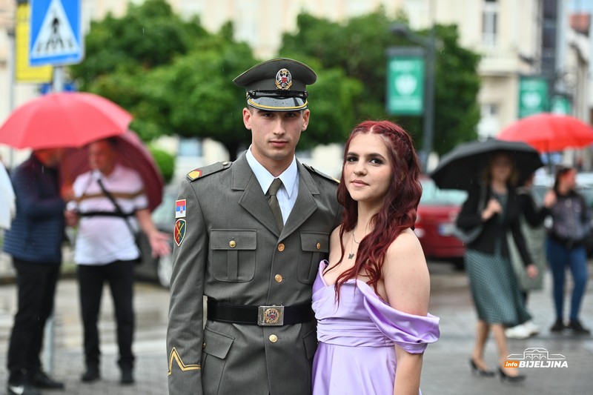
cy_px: 198
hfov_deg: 20.4
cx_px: 296
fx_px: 1647
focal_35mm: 100
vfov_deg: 13.7
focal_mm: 100
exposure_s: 1/500
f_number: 2.8
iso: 1000
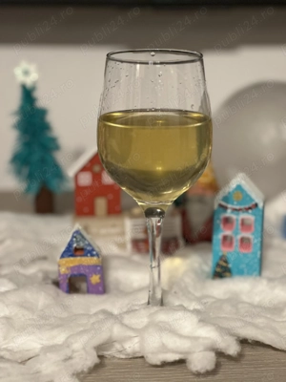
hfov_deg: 19.1
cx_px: 143
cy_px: 191
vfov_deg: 25.3
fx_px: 848
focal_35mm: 77
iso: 400
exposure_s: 1/17
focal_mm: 9
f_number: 2.8
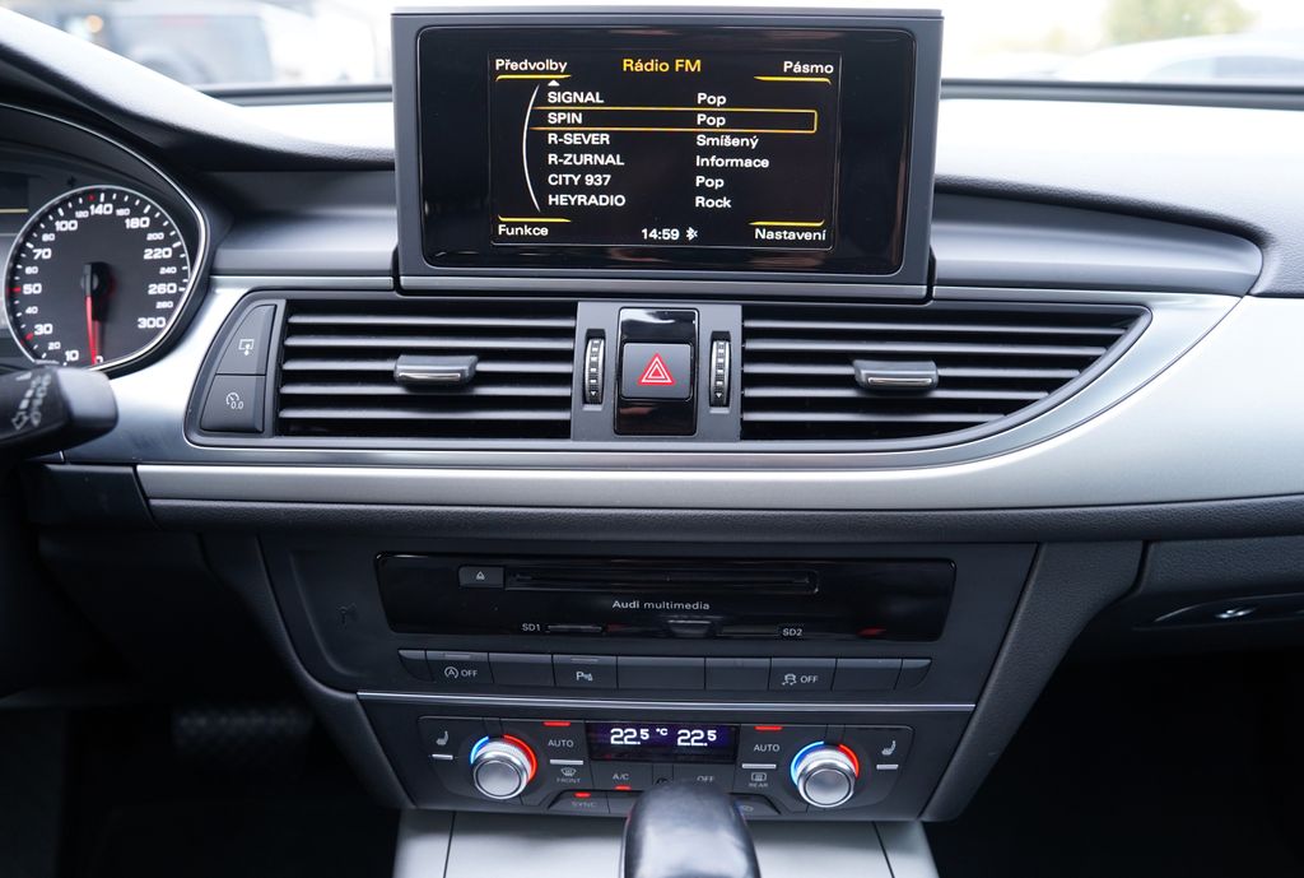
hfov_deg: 73.6
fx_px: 872
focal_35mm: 24
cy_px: 439
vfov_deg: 53.4
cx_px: 652
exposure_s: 1/60
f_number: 4
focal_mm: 24
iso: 1000
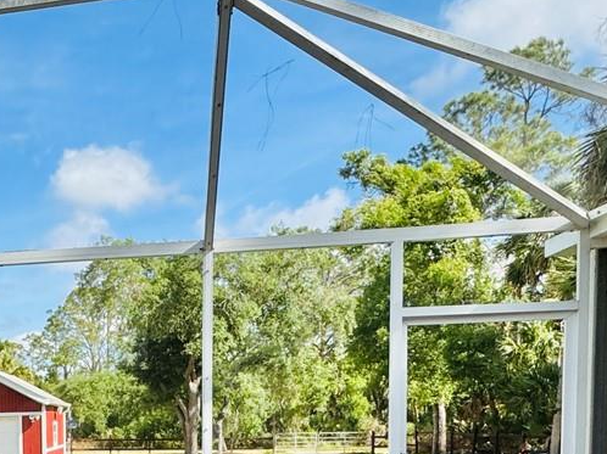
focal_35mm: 45
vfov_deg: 29.6
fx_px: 789
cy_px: 472
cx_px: -15
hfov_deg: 37.2
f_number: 2.2
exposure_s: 1/741
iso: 50
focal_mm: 2.22
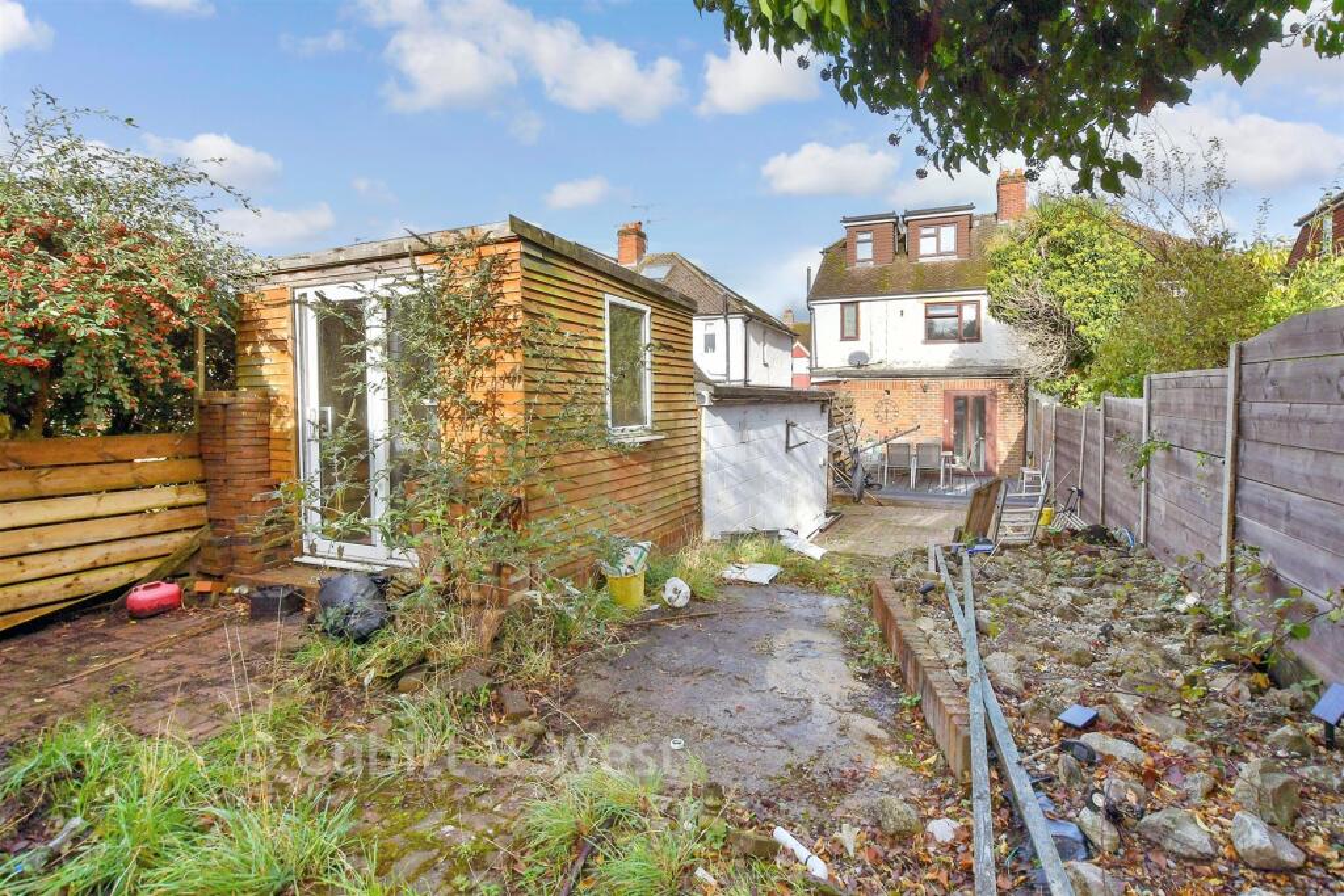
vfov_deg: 73.8
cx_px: 672
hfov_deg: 96.7
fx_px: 597
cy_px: 448
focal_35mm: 16
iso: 200
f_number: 8
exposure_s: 1/400
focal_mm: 11
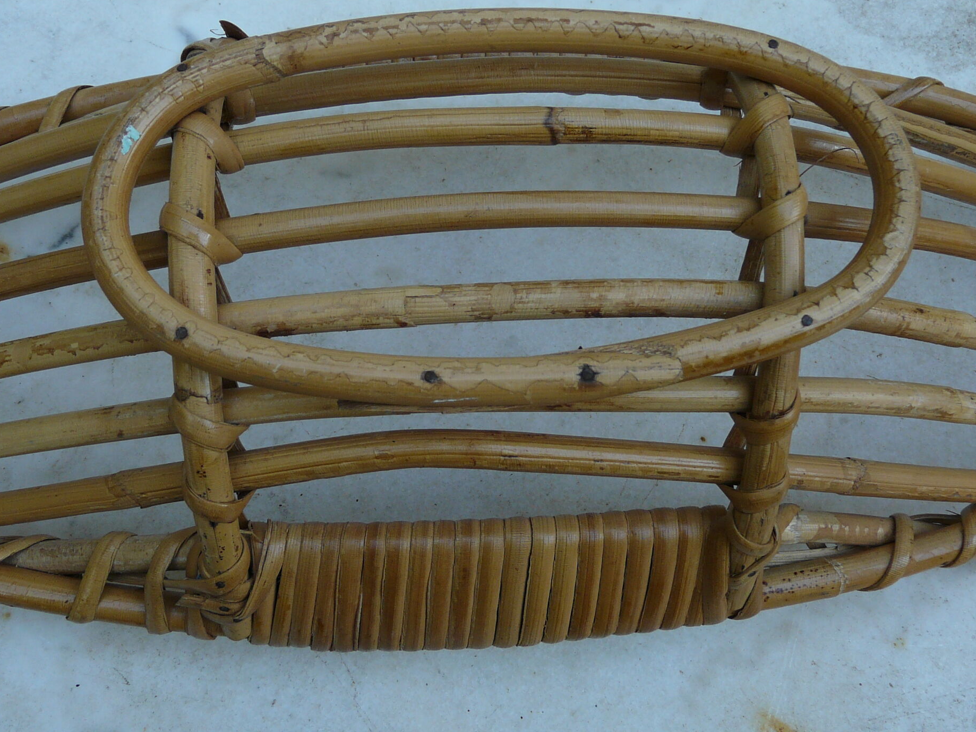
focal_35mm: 39
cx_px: 478
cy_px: 324
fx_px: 1099
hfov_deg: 47.9
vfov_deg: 36.8
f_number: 2.8
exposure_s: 1/100
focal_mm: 4.6
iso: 100
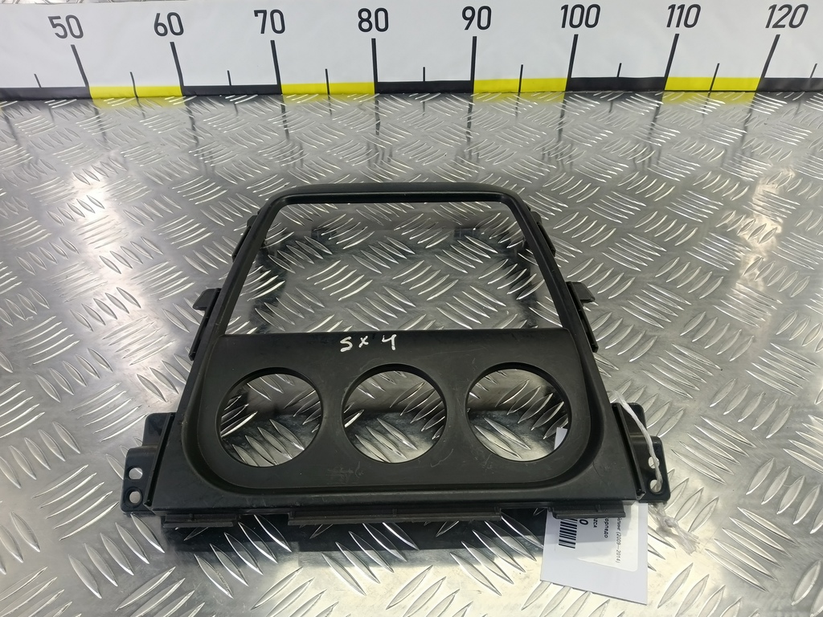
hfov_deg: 73.9
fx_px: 547
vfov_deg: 58.9
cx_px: 412
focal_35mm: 23
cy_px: 308
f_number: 1.6
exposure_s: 1/50
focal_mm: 4.11
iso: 131
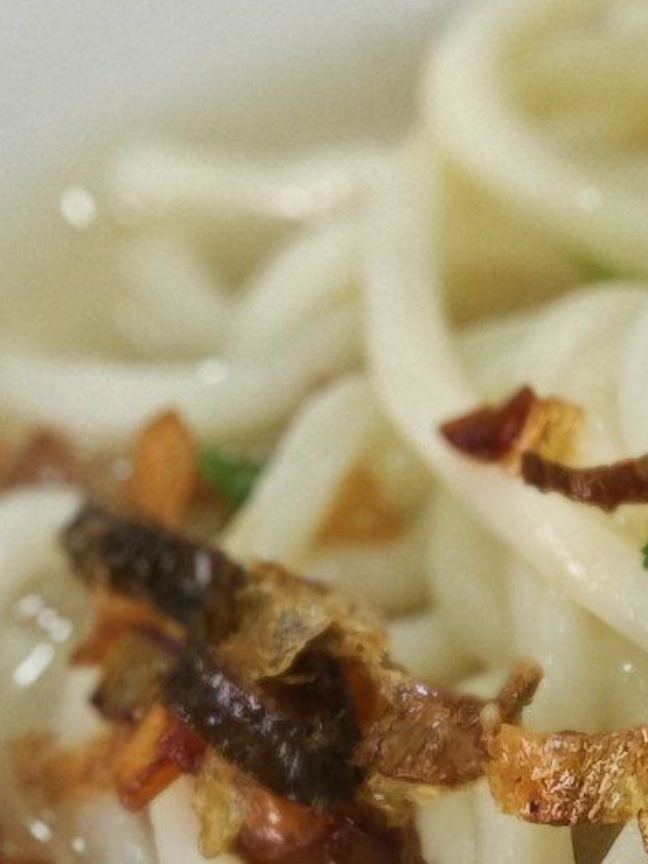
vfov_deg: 6.3
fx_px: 7812
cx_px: 1009
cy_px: 1186
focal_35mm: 313
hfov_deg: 4.7
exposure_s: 1/100
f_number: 2
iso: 800
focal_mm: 9
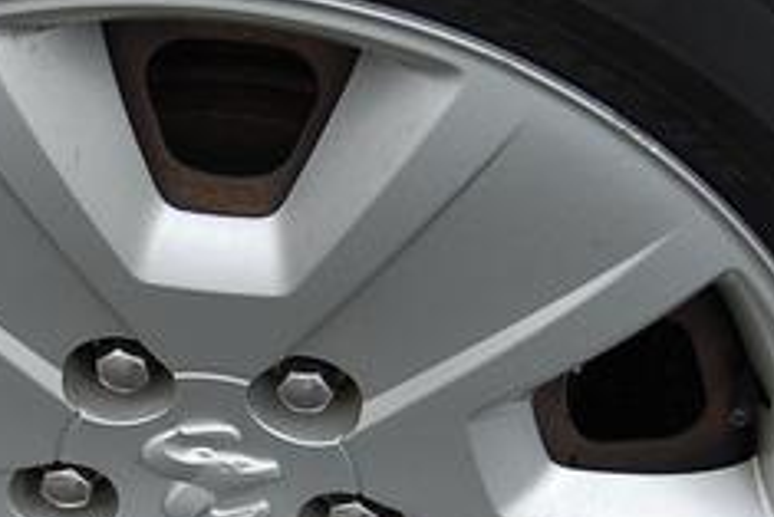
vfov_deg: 8.8
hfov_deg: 13.2
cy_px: 425
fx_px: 3334
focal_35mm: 155
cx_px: 217
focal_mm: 38
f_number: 5.6
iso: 220
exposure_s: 1/125
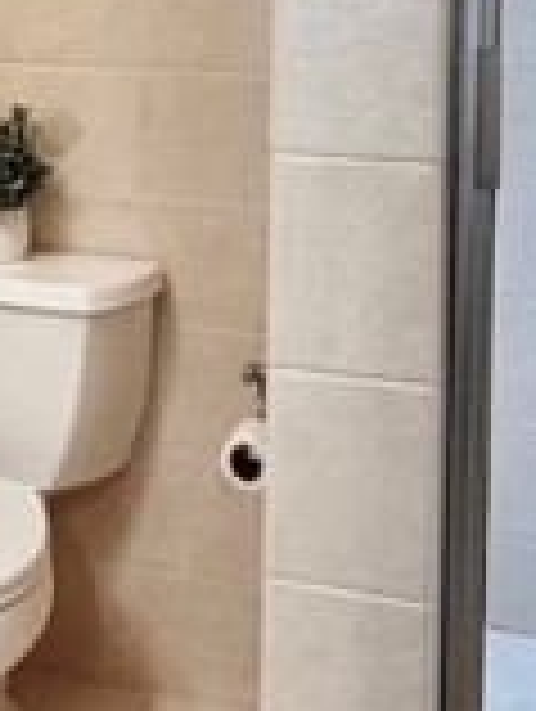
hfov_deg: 20.4
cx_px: -86
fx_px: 1400
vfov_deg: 27.0
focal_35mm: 68
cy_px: 9
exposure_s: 1/120
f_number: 2.2
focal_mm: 2.22
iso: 250
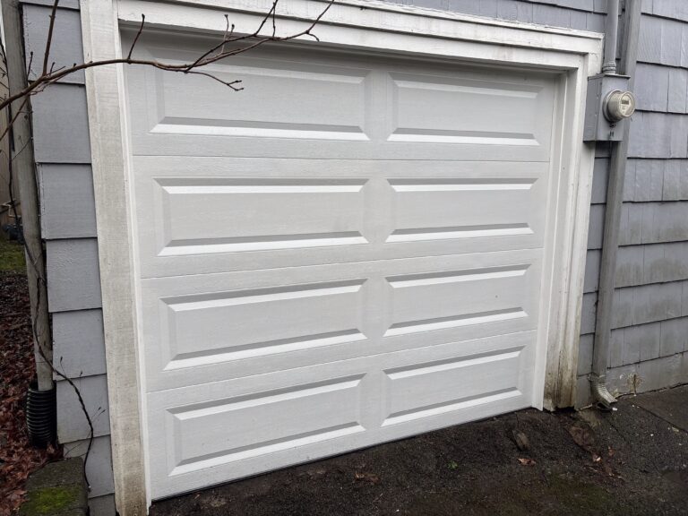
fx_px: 517
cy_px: 258
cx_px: 344
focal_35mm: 26
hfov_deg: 67.3
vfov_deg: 53.1
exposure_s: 1/122
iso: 40
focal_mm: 5.96
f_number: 1.6
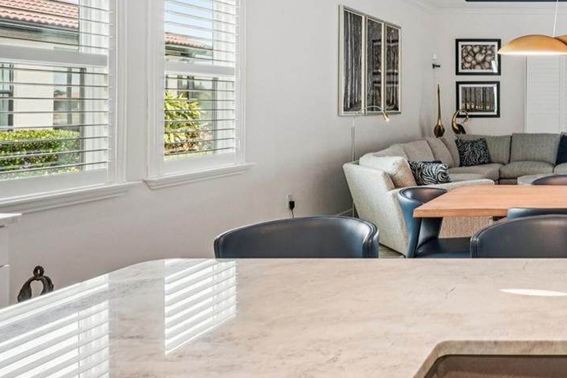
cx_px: 616
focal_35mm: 36
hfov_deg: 42.5
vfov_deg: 36.2
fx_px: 567
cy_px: 102
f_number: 8
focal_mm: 16
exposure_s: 1/40
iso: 400
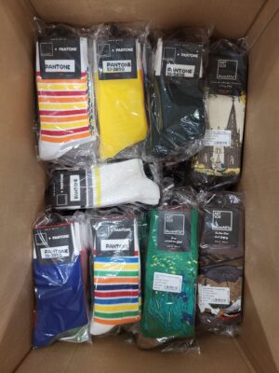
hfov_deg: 53.1
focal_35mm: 26
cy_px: 186
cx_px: 140
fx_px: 279
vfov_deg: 67.3
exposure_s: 1/50
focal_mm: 5.4
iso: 320
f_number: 1.8
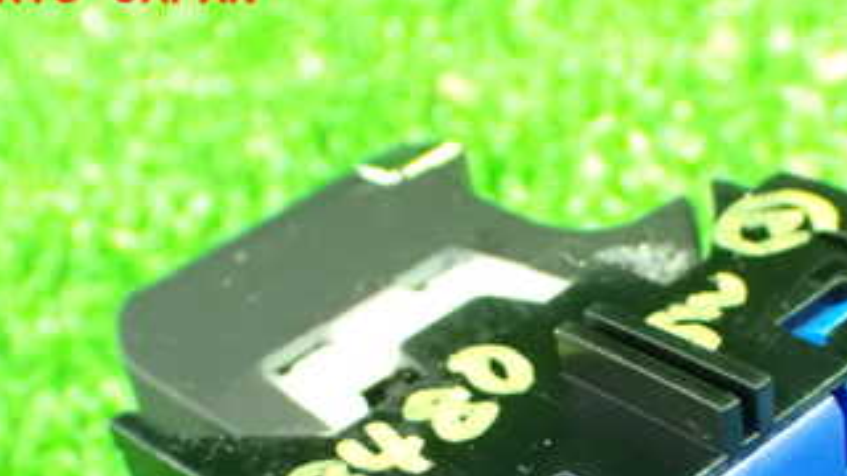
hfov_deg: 23.6
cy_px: 547
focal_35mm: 90
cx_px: 569
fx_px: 2021
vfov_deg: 13.1
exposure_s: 1/15
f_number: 2.9
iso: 1600
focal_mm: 7.84
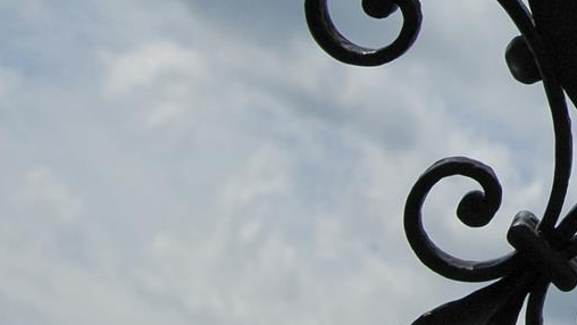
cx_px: 911
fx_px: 3382
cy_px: -92
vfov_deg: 5.5
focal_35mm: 221
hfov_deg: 9.4
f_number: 13
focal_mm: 44
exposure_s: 1/640
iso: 200
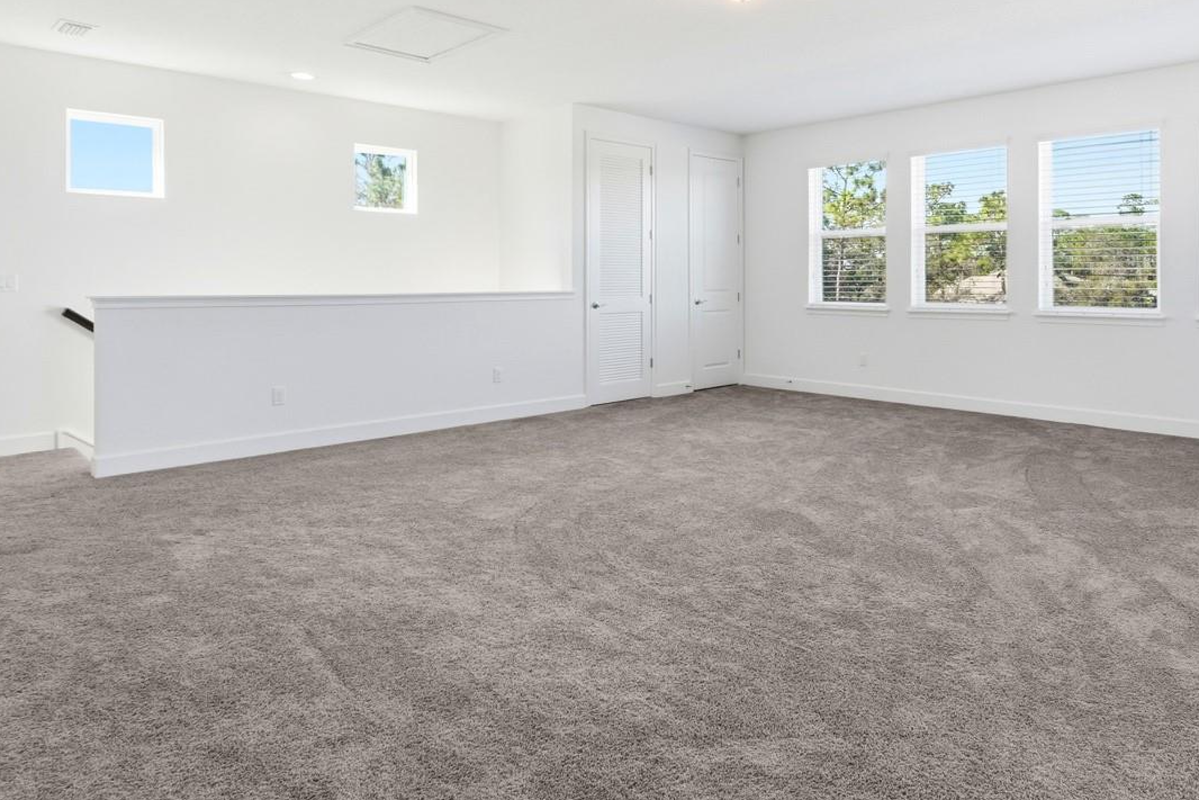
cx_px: 671
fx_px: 824
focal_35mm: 25
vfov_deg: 51.0
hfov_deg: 71.8
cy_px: 280
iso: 1000
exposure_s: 1/2000
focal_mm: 16.5
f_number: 8
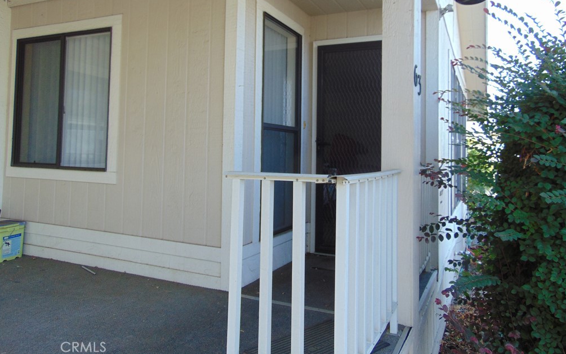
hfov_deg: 68.4
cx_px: 284
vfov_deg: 45.7
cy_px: 139
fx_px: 416
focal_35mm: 27
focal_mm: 4.5
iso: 80
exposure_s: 1/125
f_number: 3
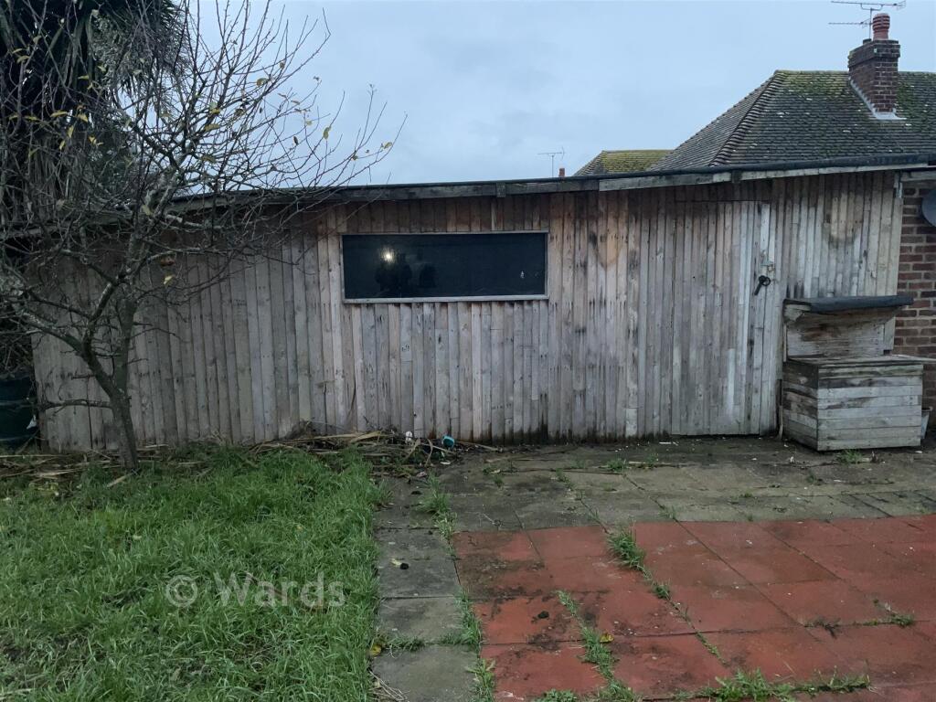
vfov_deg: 48.2
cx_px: 468
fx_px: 784
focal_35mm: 29
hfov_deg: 61.7
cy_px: 351
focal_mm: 3
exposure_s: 1/60
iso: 25
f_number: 1.8
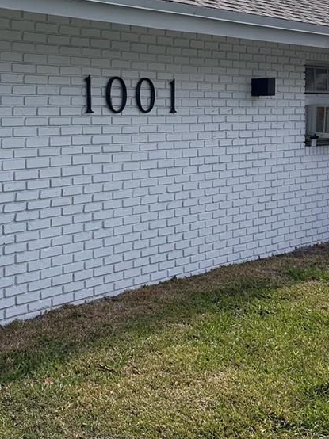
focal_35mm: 52
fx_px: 659
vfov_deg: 36.5
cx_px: 127
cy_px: 149
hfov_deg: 27.9
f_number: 1.78
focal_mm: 6.86
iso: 80
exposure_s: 1/5848
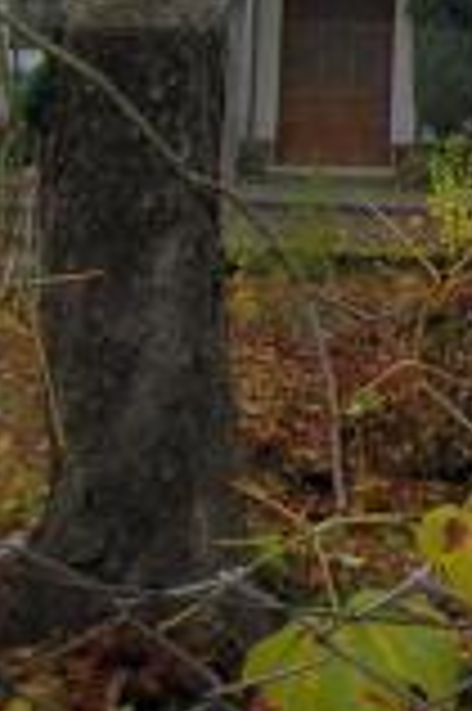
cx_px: 1362
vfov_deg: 13.8
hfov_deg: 8.3
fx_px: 2818
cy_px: -243
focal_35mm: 143
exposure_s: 1/43.7
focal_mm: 5.7
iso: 50
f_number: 2.9
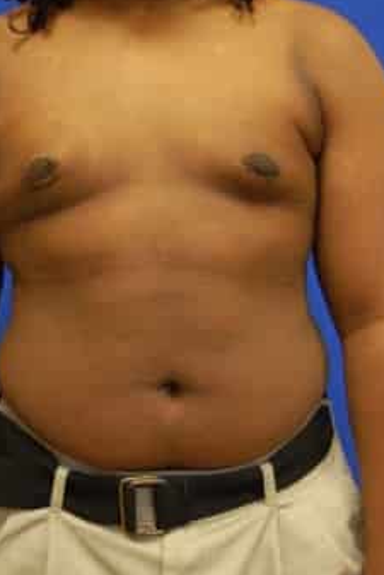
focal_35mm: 67
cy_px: 271
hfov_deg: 20.4
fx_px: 1065
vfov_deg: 30.2
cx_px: 154
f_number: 4.8
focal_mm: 35
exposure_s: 1/60
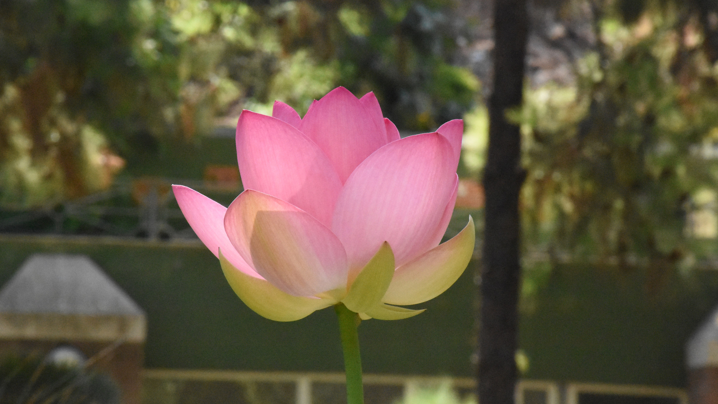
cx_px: 359
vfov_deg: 5.5
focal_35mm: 221
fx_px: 4208
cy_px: 180
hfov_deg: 9.8
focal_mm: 140
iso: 10000
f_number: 18
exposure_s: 1/1250
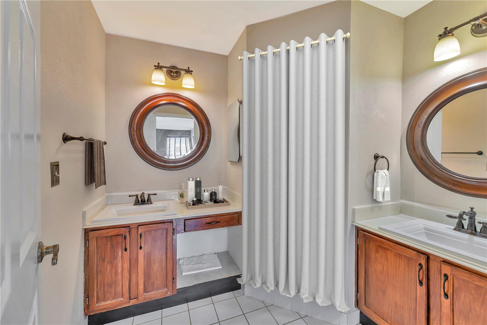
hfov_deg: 104.3
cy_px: 162
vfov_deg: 81.2
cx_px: 244
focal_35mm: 14
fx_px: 189
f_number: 8
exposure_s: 1/5
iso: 100
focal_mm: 14
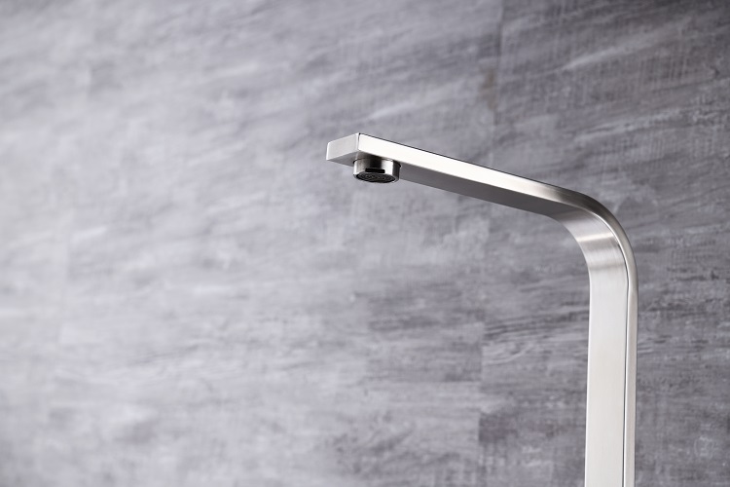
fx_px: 1419
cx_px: 365
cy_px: 244
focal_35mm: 70
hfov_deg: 28.8
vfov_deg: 19.5
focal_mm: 70
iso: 100
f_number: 10
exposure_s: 1/100
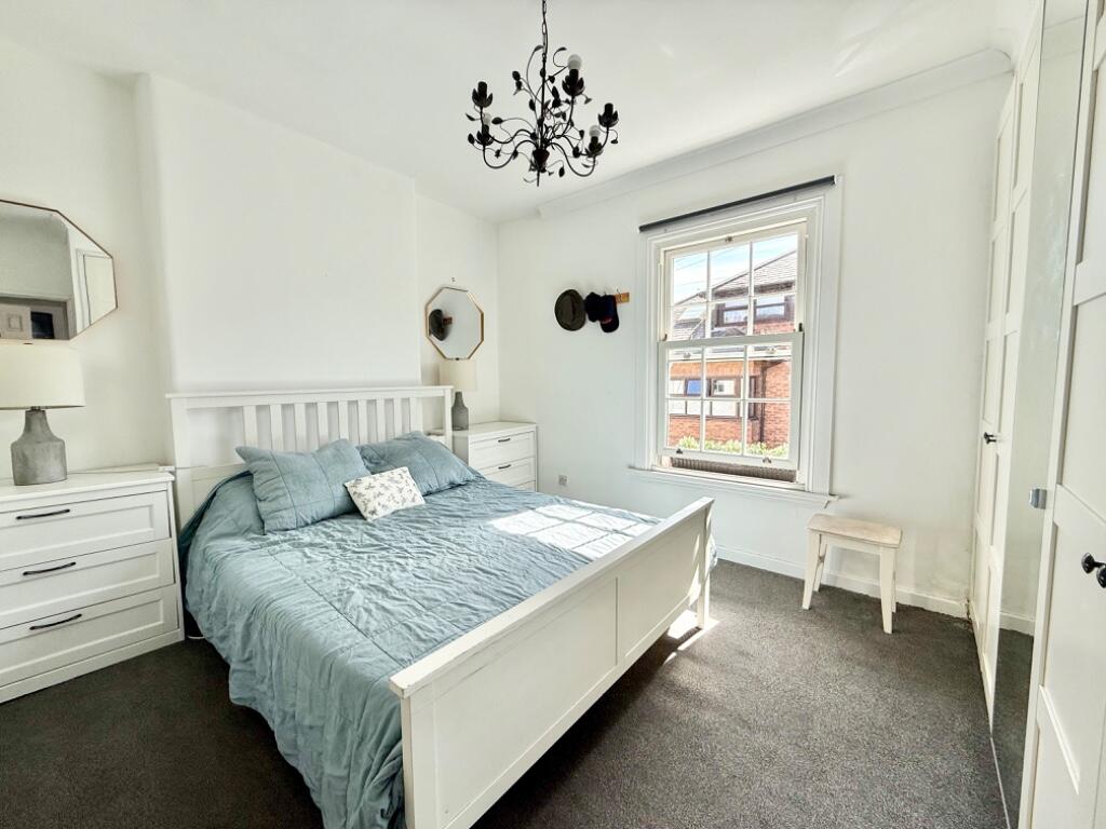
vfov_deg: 85.7
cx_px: 553
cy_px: 414
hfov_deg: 102.1
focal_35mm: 14
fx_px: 447
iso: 64
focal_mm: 2.22
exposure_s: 1/363
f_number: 2.2
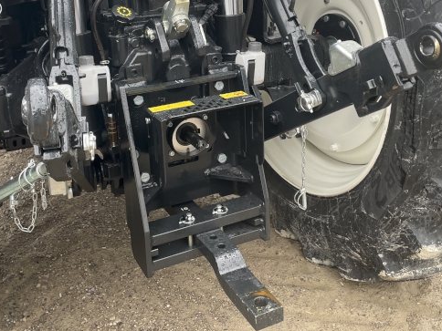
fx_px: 549
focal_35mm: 43
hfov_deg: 43.8
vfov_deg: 32.7
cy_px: 69
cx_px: 199
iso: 64
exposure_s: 1/121
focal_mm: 4.2
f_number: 1.6
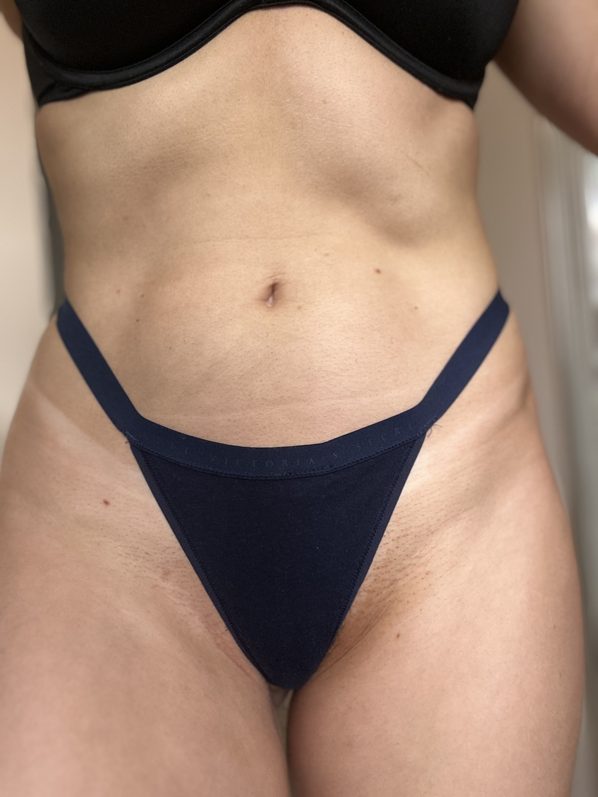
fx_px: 691
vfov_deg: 60.0
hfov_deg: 46.8
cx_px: 299
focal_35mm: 30
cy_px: 398
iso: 80
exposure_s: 1/50
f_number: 1.9
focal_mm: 2.69
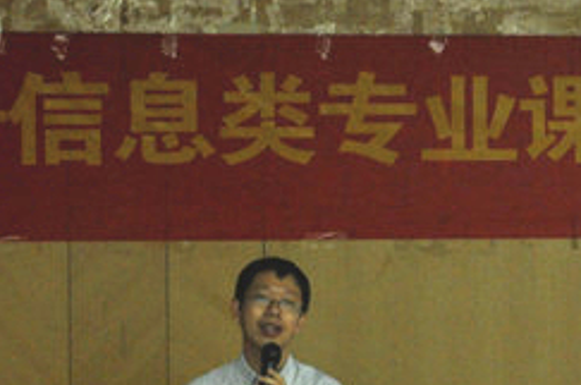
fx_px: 3705
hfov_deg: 8.9
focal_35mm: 230
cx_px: 691
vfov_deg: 5.9
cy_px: 222
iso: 1600
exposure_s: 1/20
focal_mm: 62
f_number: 16
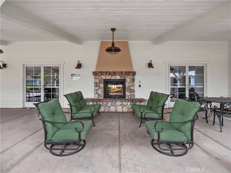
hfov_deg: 94.5
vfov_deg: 78.1
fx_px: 107
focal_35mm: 16
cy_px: 86
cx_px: 116
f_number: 9
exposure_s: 1/20
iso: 200
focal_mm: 8
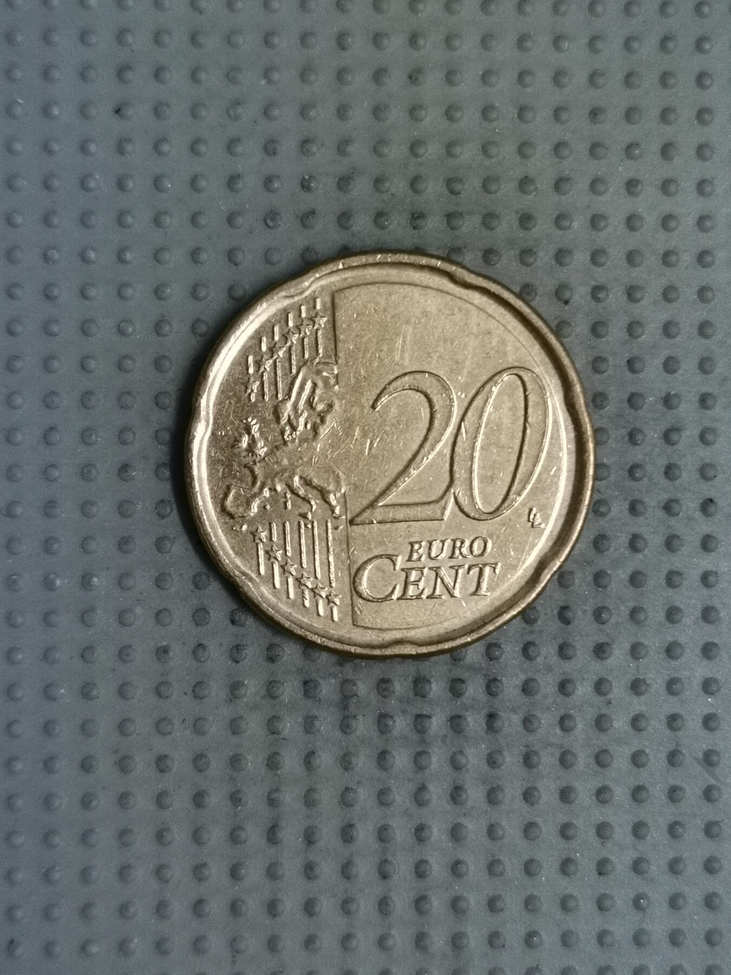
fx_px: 1464
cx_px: 366
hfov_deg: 28.0
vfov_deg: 36.8
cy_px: 488
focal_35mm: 52
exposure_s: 1/30
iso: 320
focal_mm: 4.75
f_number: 1.8
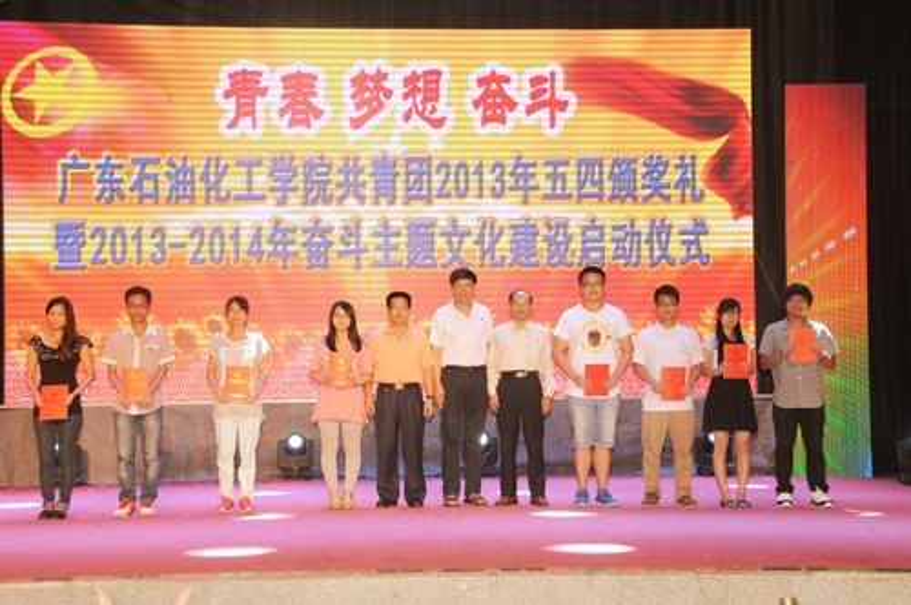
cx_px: 456
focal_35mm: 54
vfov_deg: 25.0
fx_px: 1365
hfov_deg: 36.9
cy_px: 302
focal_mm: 36
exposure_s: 1/125
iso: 640
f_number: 6.3
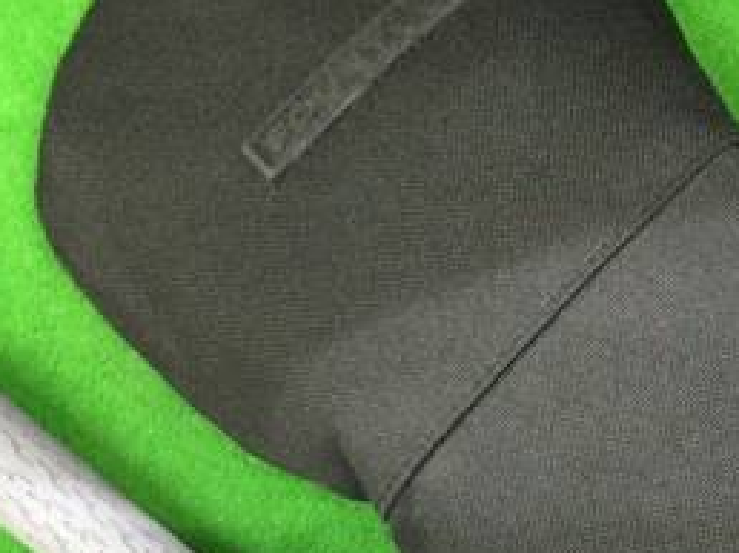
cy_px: 499
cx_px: 516
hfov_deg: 25.2
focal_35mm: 77
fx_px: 1642
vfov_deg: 18.8
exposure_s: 1/20
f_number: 2.4
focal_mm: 3.3
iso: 200
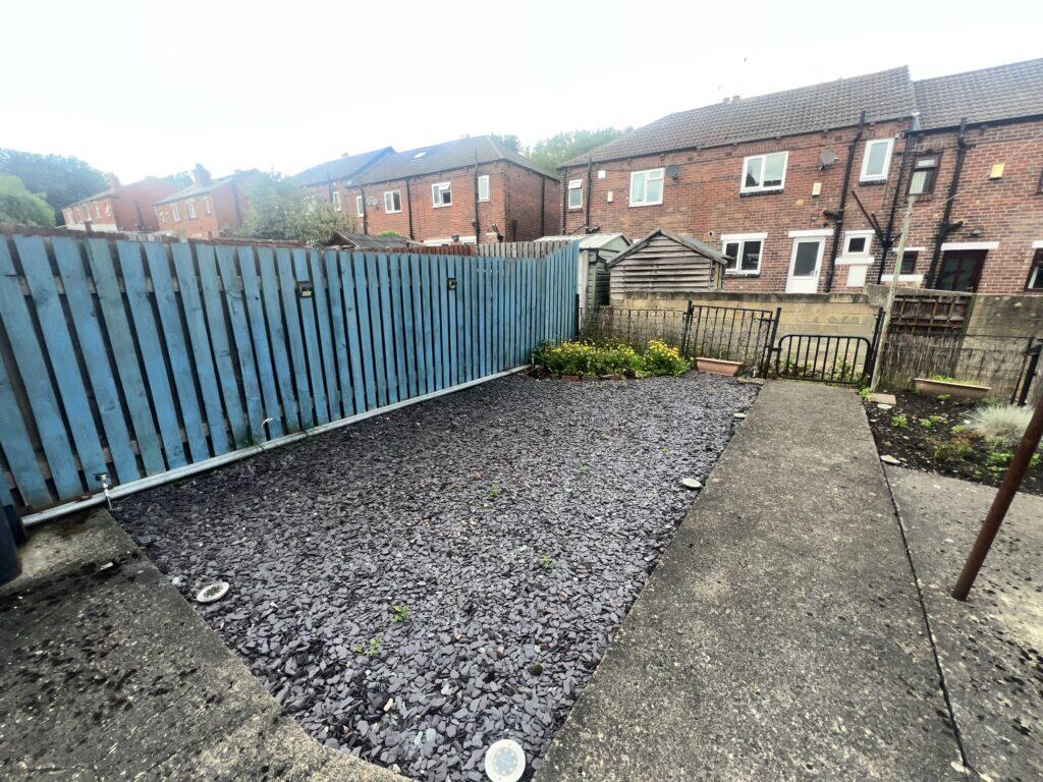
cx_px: 522
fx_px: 392
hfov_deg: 106.2
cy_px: 391
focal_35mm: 13
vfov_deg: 89.9
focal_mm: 1.57
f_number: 1.8
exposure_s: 1/214
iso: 25
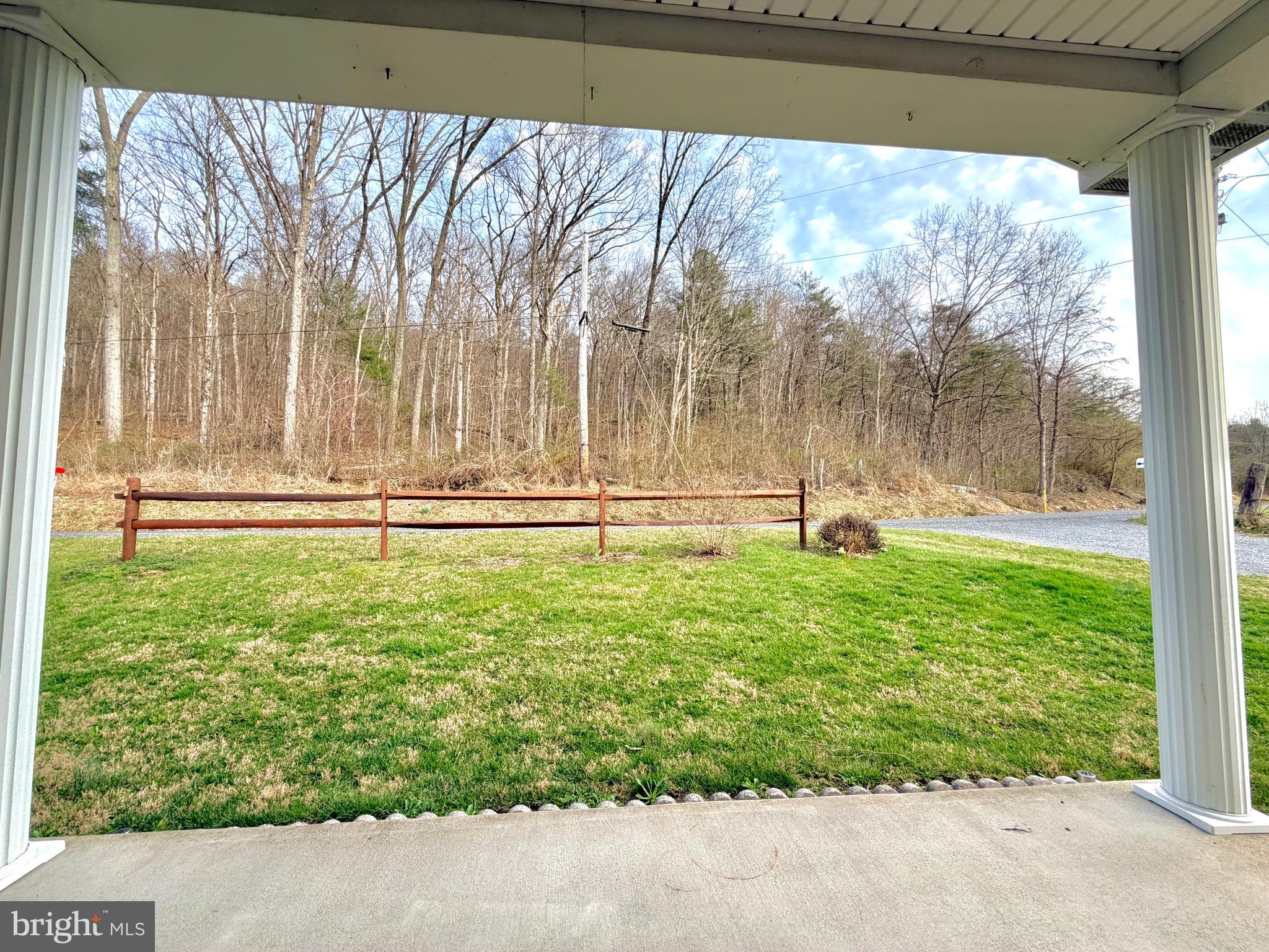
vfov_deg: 85.7
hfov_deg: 102.1
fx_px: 513
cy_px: 476
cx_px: 634
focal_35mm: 14
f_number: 2.2
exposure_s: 1/502
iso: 64
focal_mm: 2.22
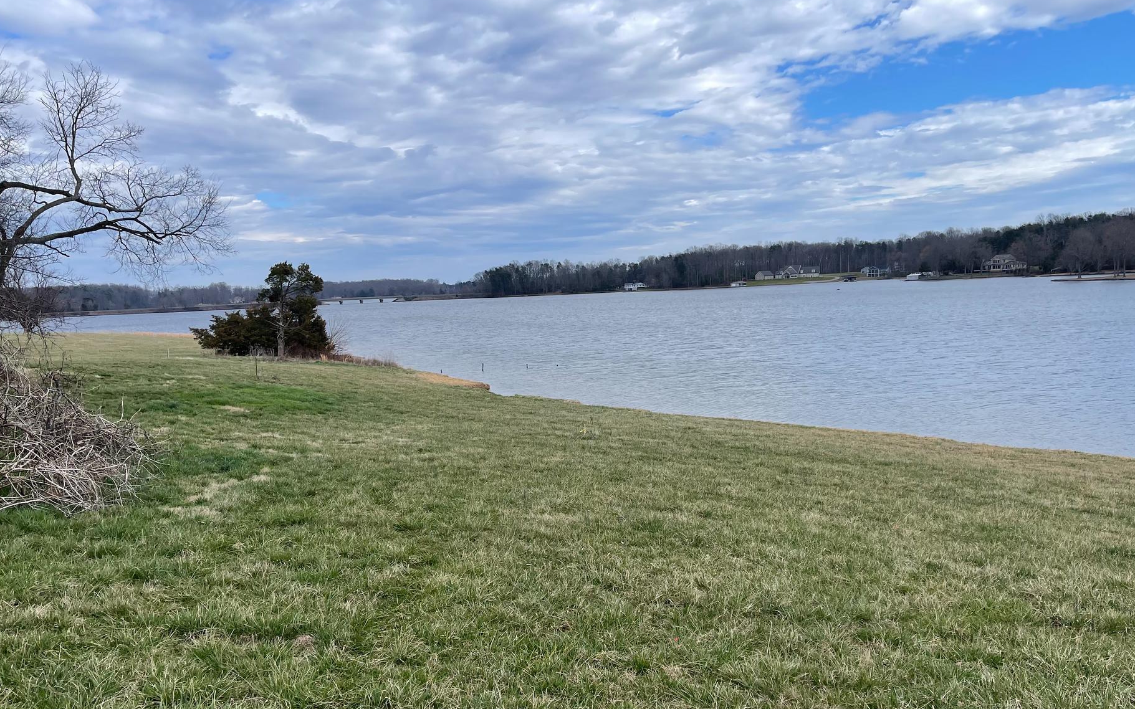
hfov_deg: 61.2
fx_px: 959
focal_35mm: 31
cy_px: 449
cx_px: 583
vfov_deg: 40.3
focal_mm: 5.1
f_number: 1.6
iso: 32
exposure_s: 1/3344
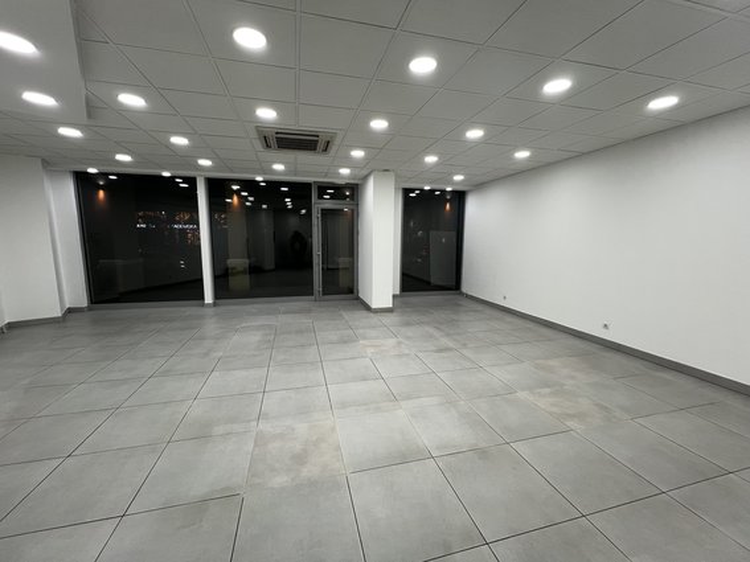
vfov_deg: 89.9
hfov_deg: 106.2
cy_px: 281
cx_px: 375
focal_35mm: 13
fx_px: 282
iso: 64
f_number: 1.8
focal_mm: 1.57
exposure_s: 1/100
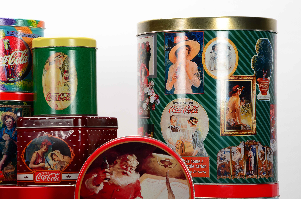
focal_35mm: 158
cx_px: 150
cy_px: 100
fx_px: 1314
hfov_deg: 13.1
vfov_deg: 8.7
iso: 200
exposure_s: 1/160
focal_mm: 105
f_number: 16
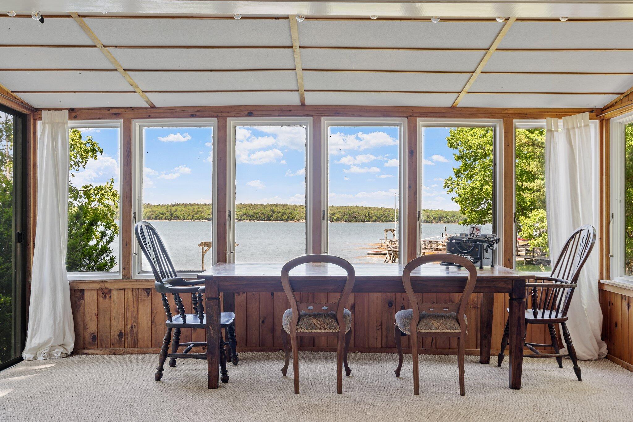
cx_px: 316
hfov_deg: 54.4
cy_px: 211
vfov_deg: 37.8
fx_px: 615
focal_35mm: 35
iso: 64
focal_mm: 35
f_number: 9
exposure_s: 1/2
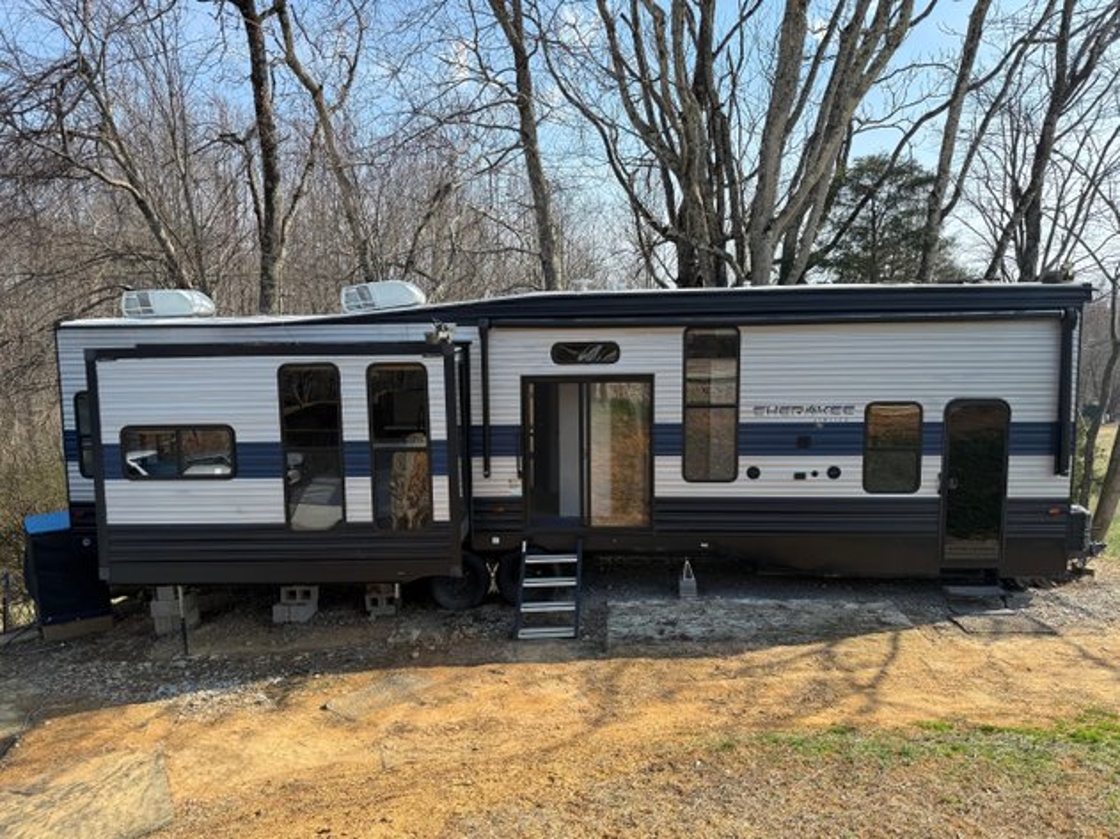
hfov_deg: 71.6
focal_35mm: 24
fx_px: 776
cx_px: 560
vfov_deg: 56.8
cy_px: 420
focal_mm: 6.76
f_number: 1.78
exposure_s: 1/2299
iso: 80
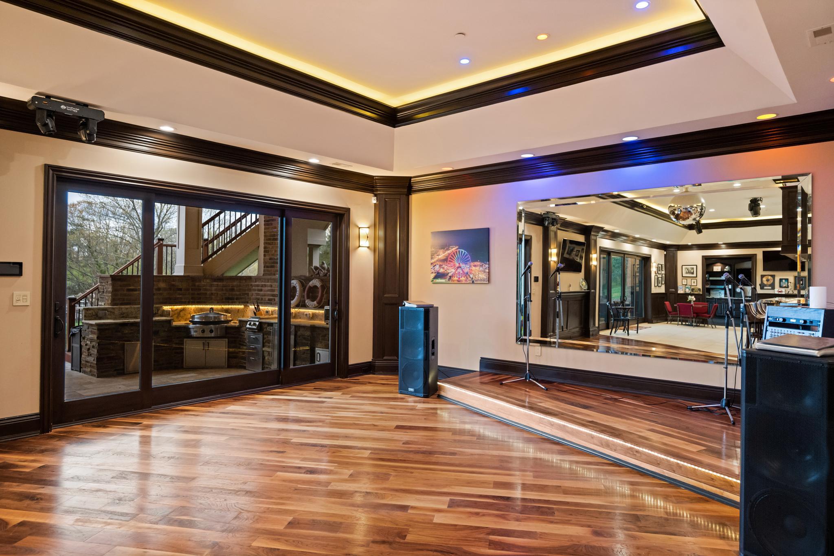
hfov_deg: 79.9
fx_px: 498
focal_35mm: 22
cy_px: 278
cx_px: 417
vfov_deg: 58.3
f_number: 4
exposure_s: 1/15
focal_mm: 21.5
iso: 2000
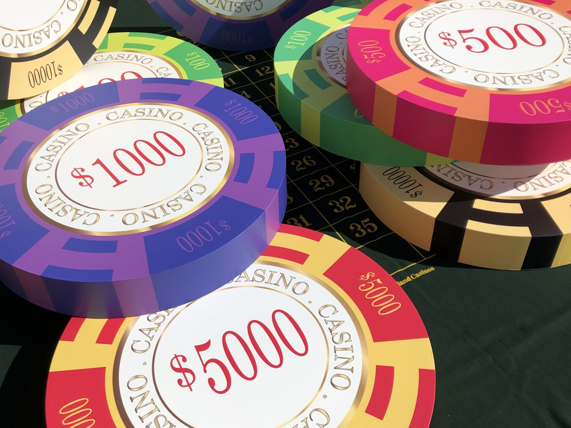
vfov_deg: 49.7
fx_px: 462
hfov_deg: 63.4
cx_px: 286
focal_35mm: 28
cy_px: 214
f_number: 1.8
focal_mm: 3.99
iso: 20
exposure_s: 1/4425
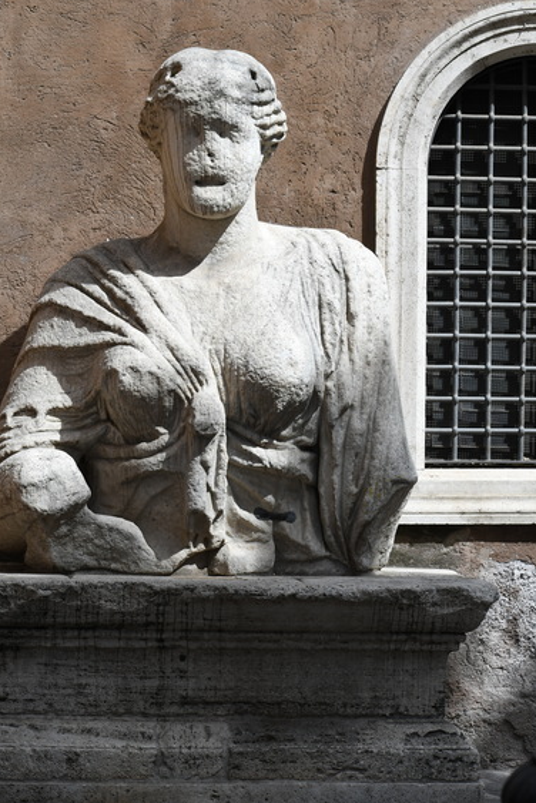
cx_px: 244
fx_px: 2743
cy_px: 359
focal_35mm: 123
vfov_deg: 16.6
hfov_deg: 11.2
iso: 125
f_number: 9
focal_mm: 70
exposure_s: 1/320
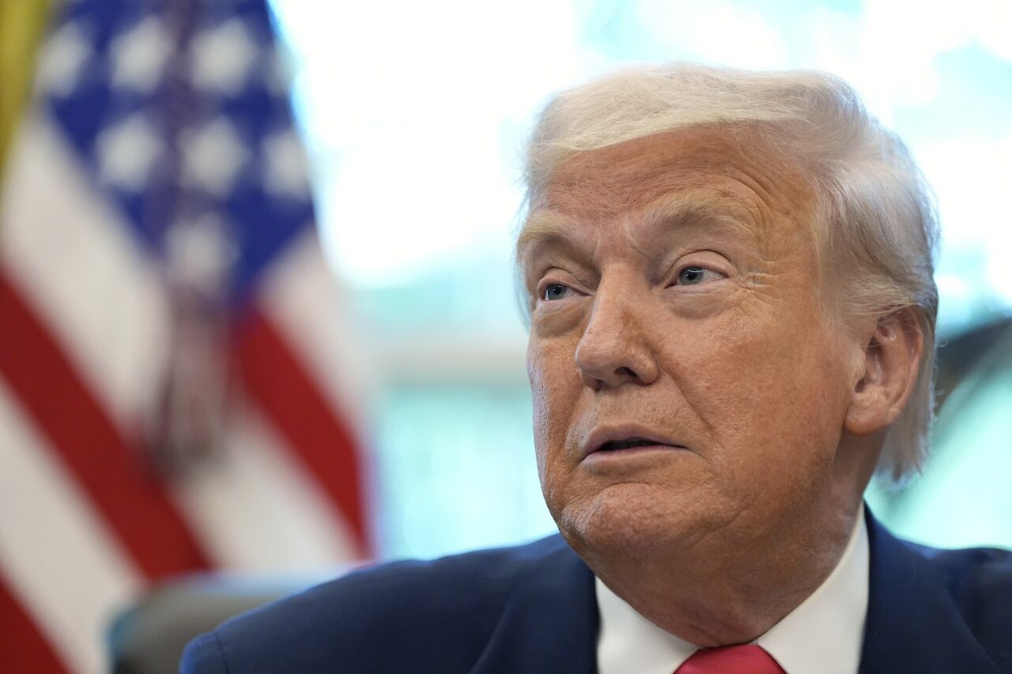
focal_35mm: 160
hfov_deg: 12.8
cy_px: 337
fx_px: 4497
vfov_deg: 8.6
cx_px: 506
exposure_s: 1/320
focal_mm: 160
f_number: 3.2
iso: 3200
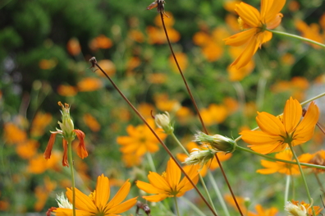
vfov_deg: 11.5
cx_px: 266
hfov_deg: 17.1
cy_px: 154
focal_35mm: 119
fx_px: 1073
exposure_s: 1/100
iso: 200
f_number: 5
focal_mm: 30.63
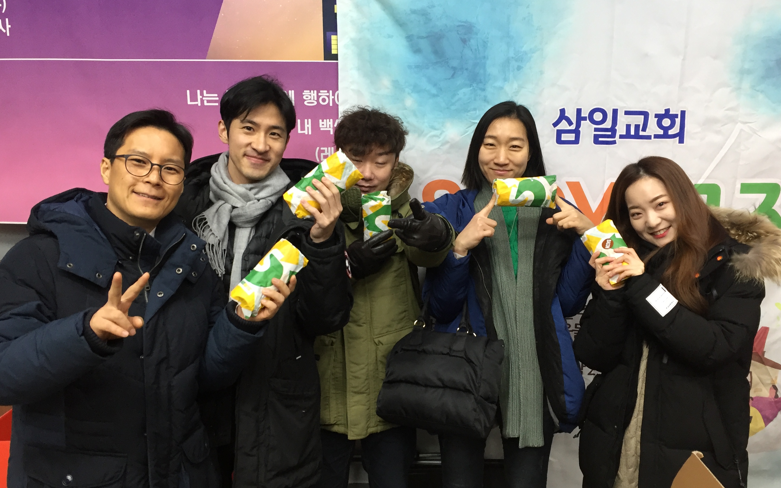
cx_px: 393
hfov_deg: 55.3
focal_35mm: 35
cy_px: 271
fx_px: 745
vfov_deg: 36.2
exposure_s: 1/30
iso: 80
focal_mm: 4.15
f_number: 2.2
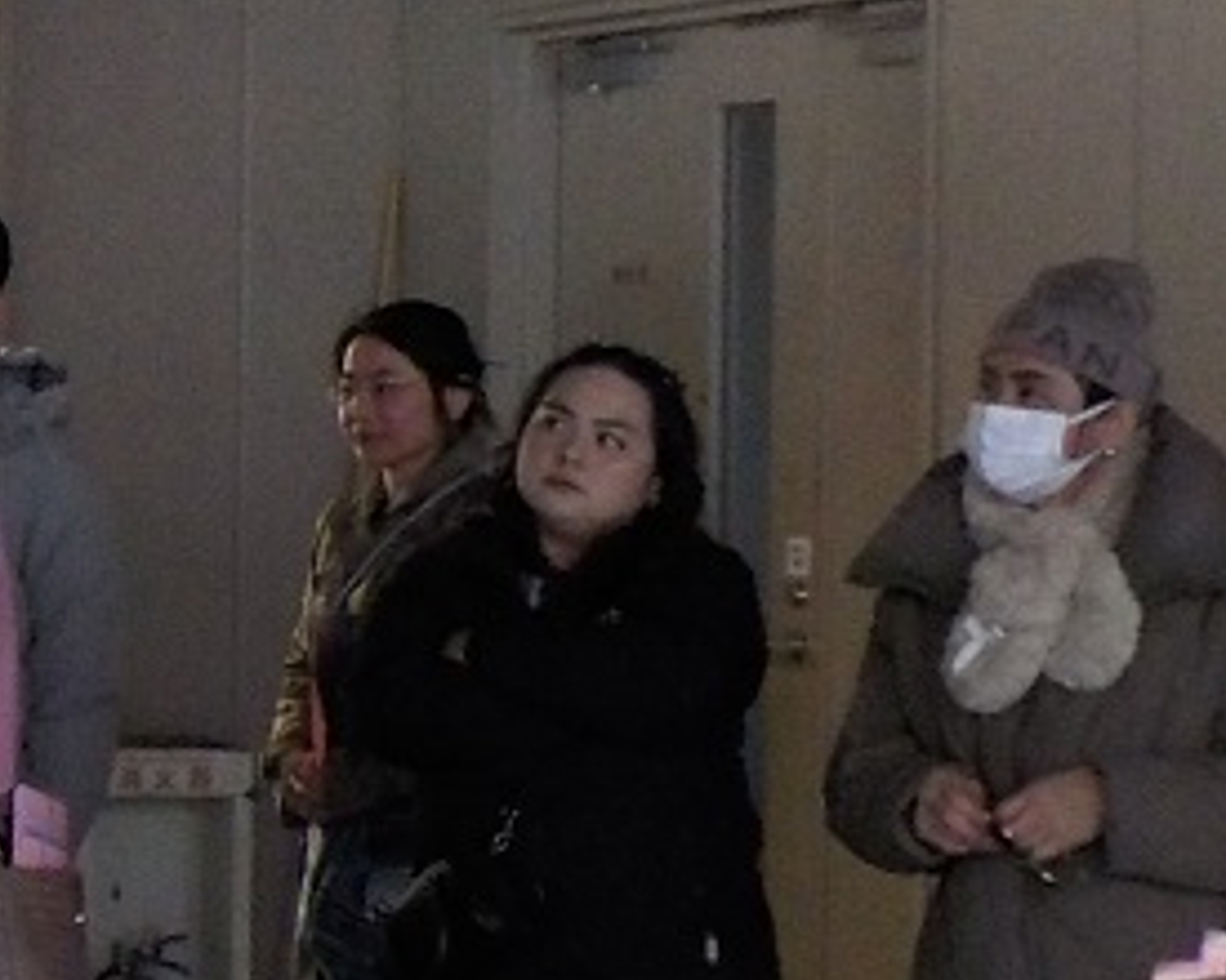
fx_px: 4826
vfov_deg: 11.6
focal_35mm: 133
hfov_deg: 12.9
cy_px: 410
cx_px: -1074
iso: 320
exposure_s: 1/30
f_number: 3.3
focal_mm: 4.1
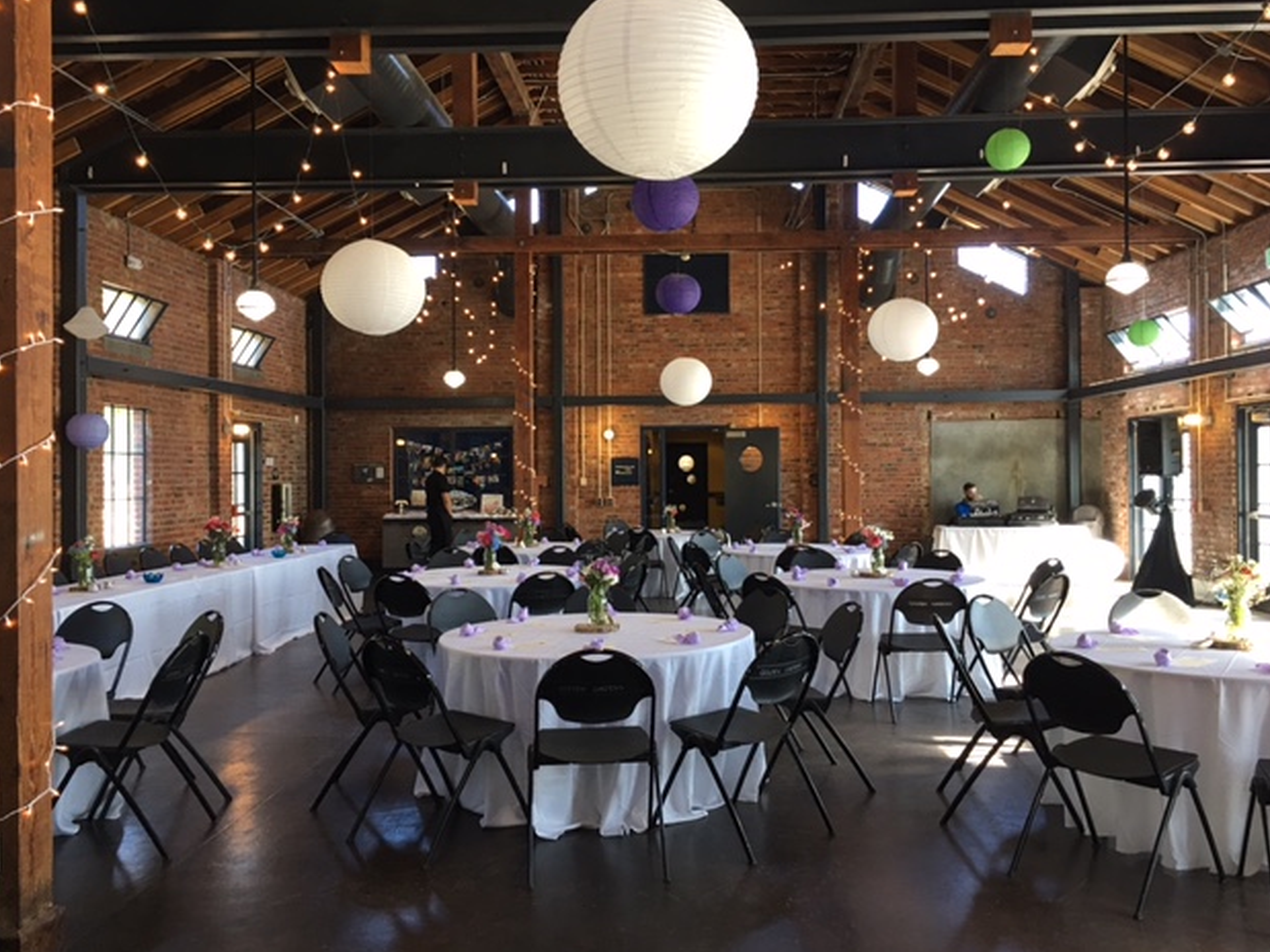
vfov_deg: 46.8
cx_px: 646
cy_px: 468
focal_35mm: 30
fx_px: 1100
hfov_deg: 60.0
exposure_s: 1/30
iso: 40
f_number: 2.2
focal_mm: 4.15
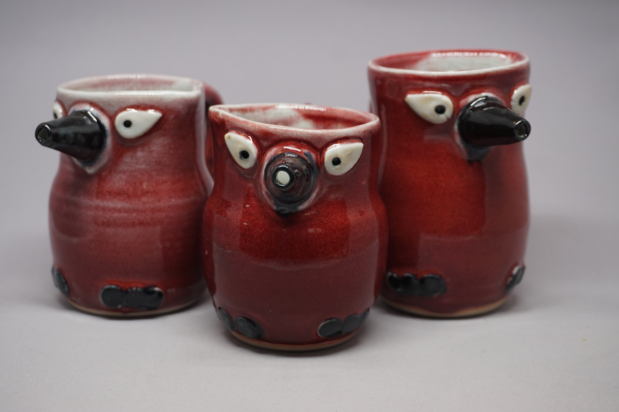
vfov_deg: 23.8
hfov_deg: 35.1
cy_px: 206
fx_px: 980
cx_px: 310
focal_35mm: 57
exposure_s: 1/60
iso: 200
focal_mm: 38
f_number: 5.6
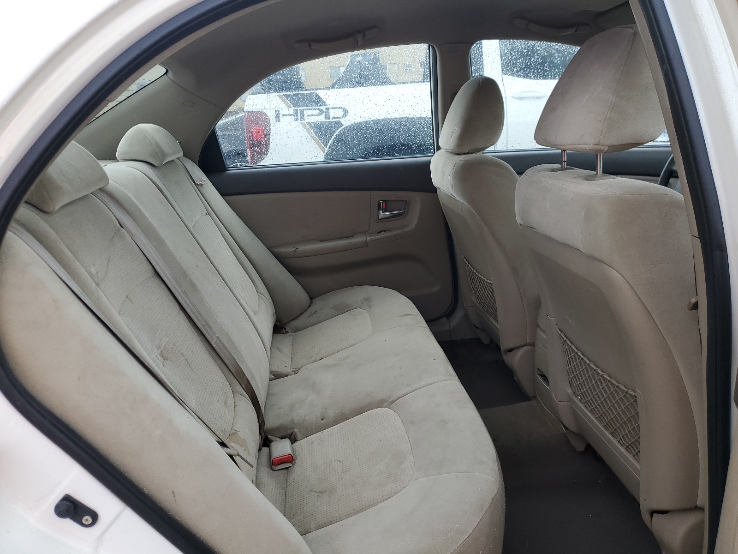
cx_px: 369
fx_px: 554
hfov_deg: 67.3
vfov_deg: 53.1
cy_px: 277
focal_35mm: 26
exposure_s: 1/294
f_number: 1.5
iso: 50
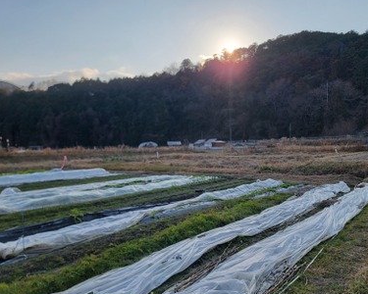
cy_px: 167
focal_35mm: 30
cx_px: 186
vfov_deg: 48.4
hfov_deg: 58.8
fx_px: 327
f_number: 1.8
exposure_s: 1/515
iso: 16
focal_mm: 6.7
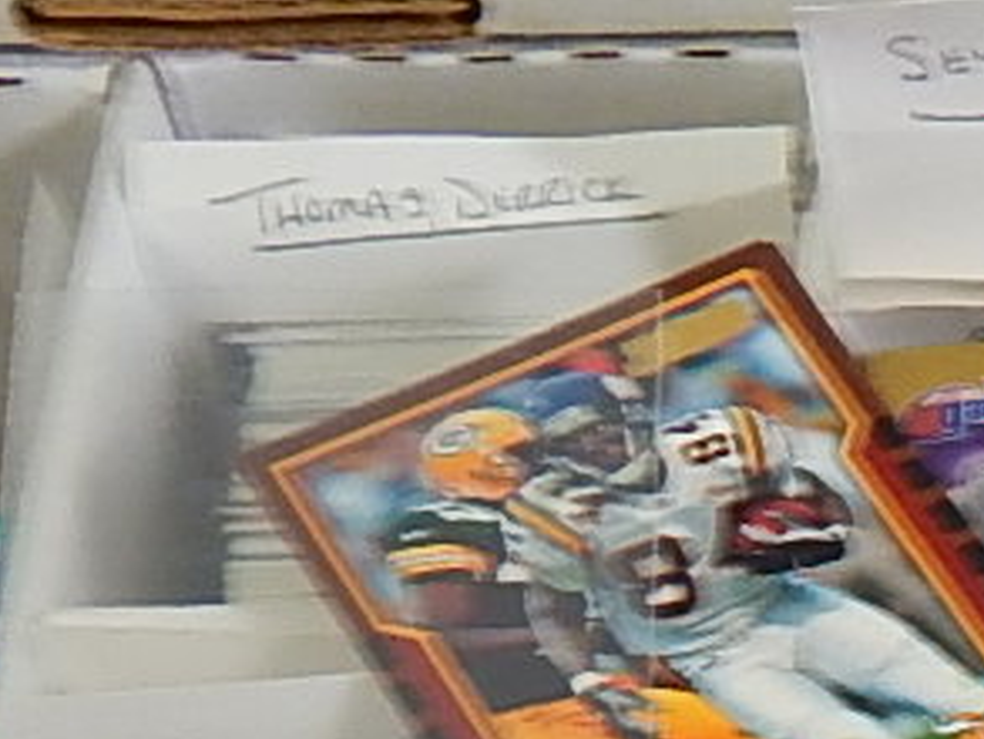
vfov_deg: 10.4
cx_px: 1572
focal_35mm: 120
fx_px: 3413
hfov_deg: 15.0
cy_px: 1851
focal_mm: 4
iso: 140
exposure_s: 1/30
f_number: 3
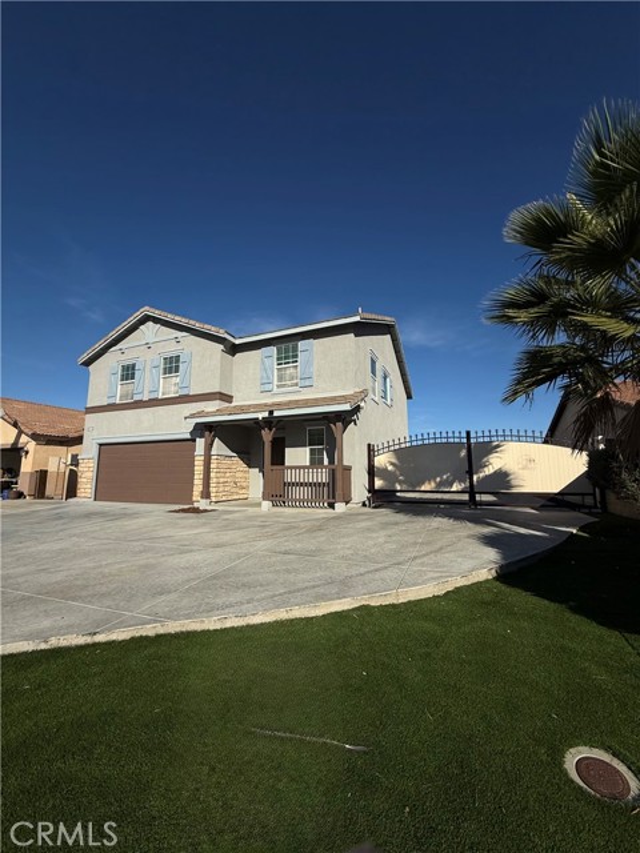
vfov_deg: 102.1
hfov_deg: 85.7
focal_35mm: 14
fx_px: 345
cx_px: 320
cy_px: 426
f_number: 2.2
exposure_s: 1/5618
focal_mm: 2.22
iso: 50
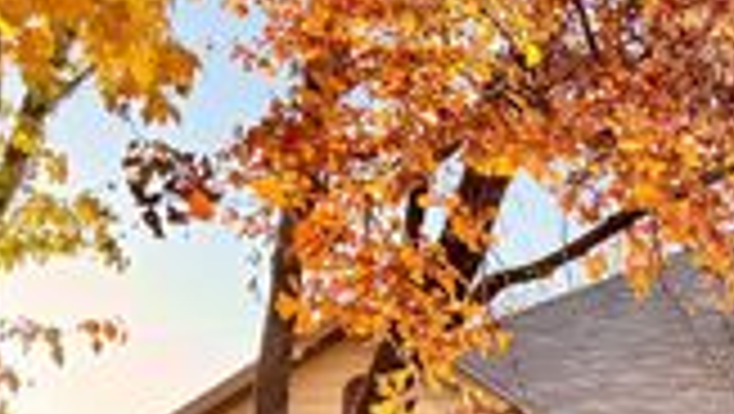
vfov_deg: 14.8
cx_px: 860
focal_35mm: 80
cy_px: 439
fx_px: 1558
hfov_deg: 24.3
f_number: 1.78
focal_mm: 6.76
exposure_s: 1/433
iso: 80
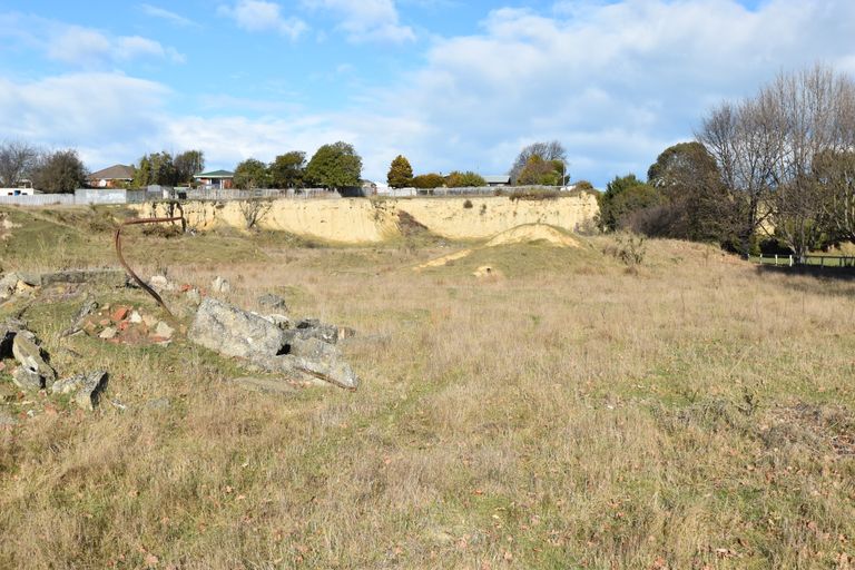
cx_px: 428
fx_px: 855
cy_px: 285
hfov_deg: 53.1
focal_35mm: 36
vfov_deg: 36.9
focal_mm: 24
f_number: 10
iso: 200
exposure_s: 1/400
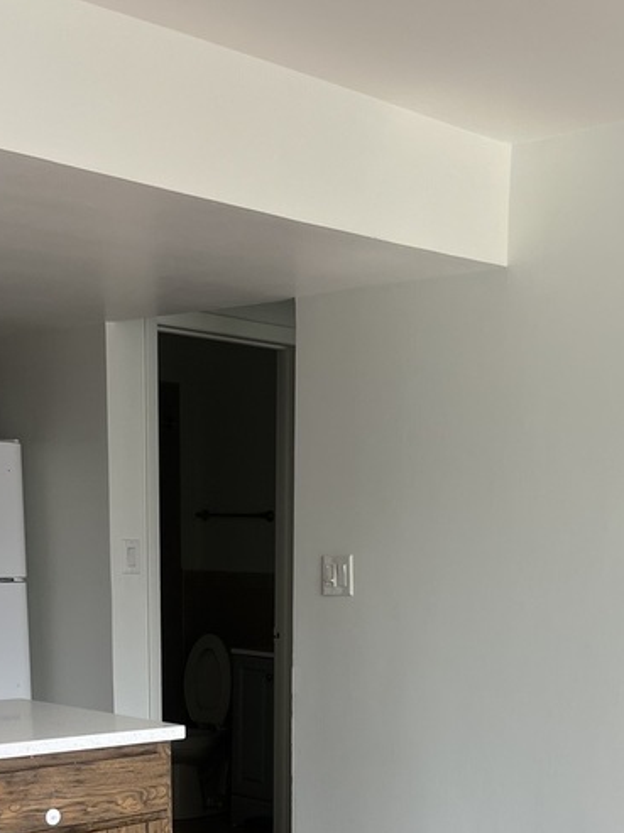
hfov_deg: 25.6
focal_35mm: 57
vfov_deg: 30.8
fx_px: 1372
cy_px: 872
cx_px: 364
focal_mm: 5.1
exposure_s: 1/121
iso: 50
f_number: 1.6
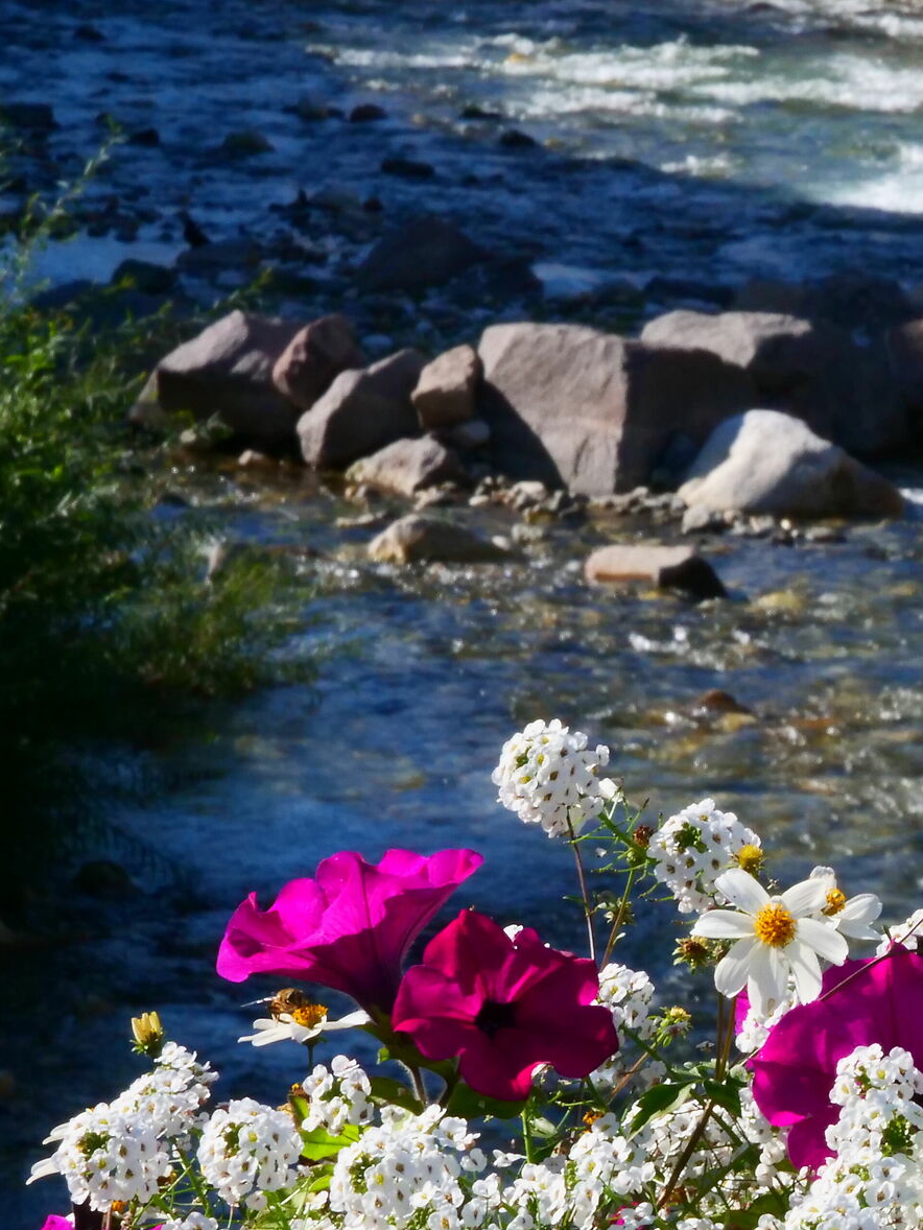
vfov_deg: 9.0
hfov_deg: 6.7
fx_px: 7819
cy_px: 838
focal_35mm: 220
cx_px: 1151
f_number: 22
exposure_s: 1/250
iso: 800
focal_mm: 54
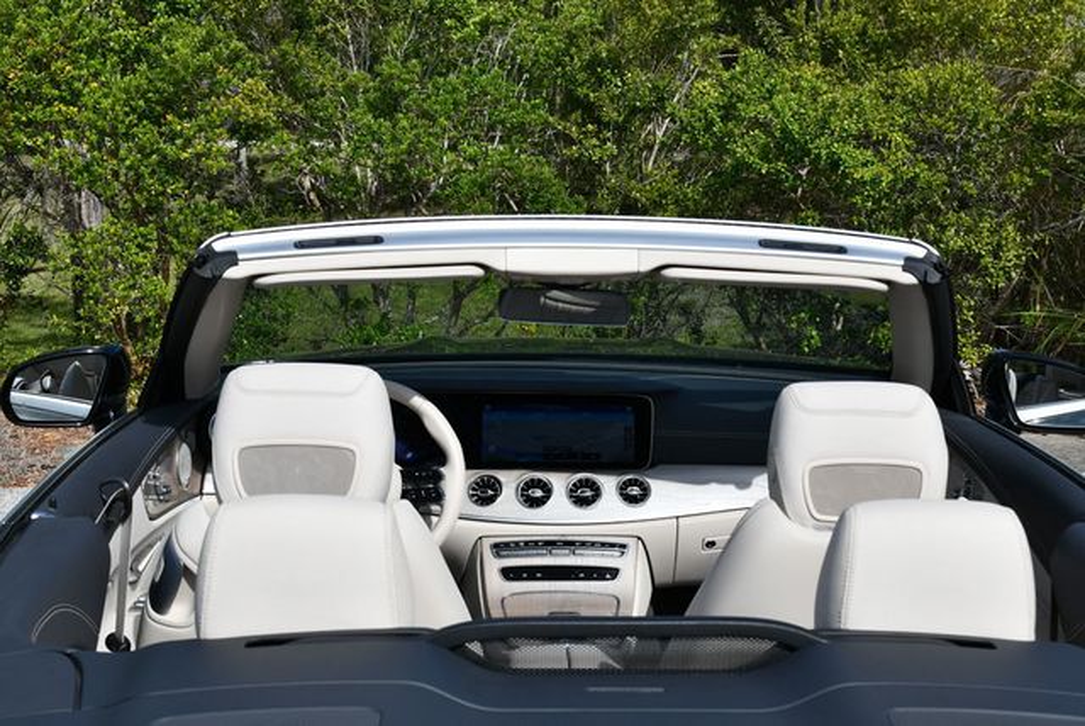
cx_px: 542
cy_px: 363
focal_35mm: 60
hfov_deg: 33.4
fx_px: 1810
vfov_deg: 22.7
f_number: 9
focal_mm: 30
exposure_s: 1/320
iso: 100
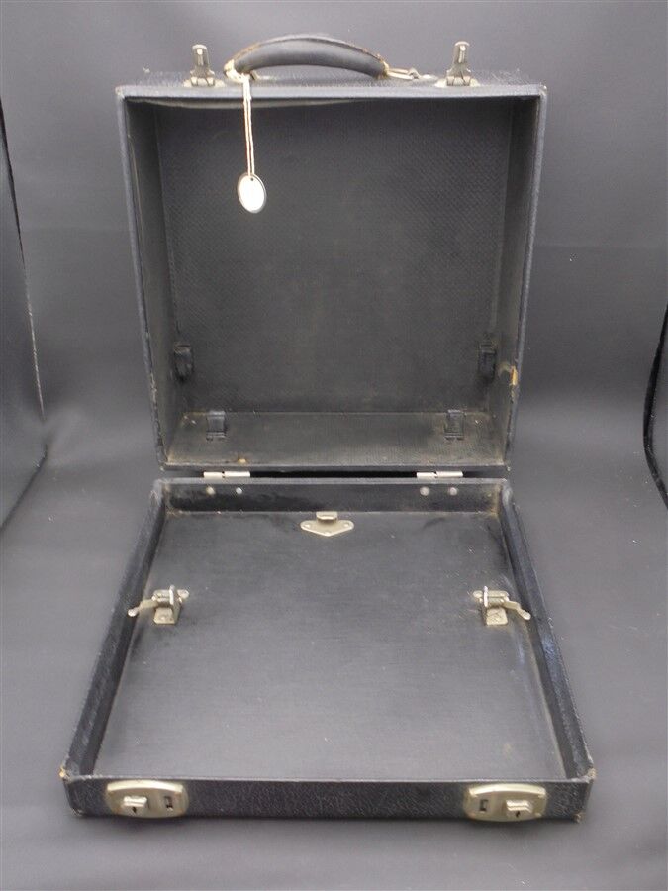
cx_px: 334
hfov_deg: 41.8
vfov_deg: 54.0
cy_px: 446
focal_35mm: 34
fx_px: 875
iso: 160
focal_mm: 6.1
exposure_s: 1/30
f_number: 4
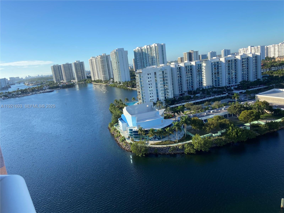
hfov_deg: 67.3
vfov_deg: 53.1
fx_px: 213
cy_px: 106
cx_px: 142
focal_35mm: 26
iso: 32
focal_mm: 4.25
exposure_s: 1/1838
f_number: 1.8
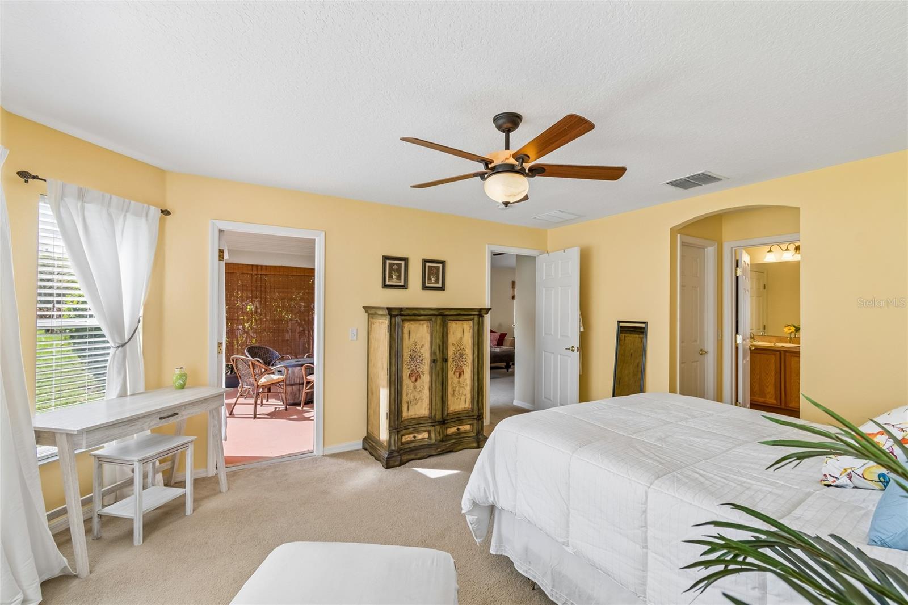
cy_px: 302
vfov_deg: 77.3
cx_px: 454
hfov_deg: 100.4
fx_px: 378
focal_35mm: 15
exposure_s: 1/80
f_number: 7.1
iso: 100
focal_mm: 10
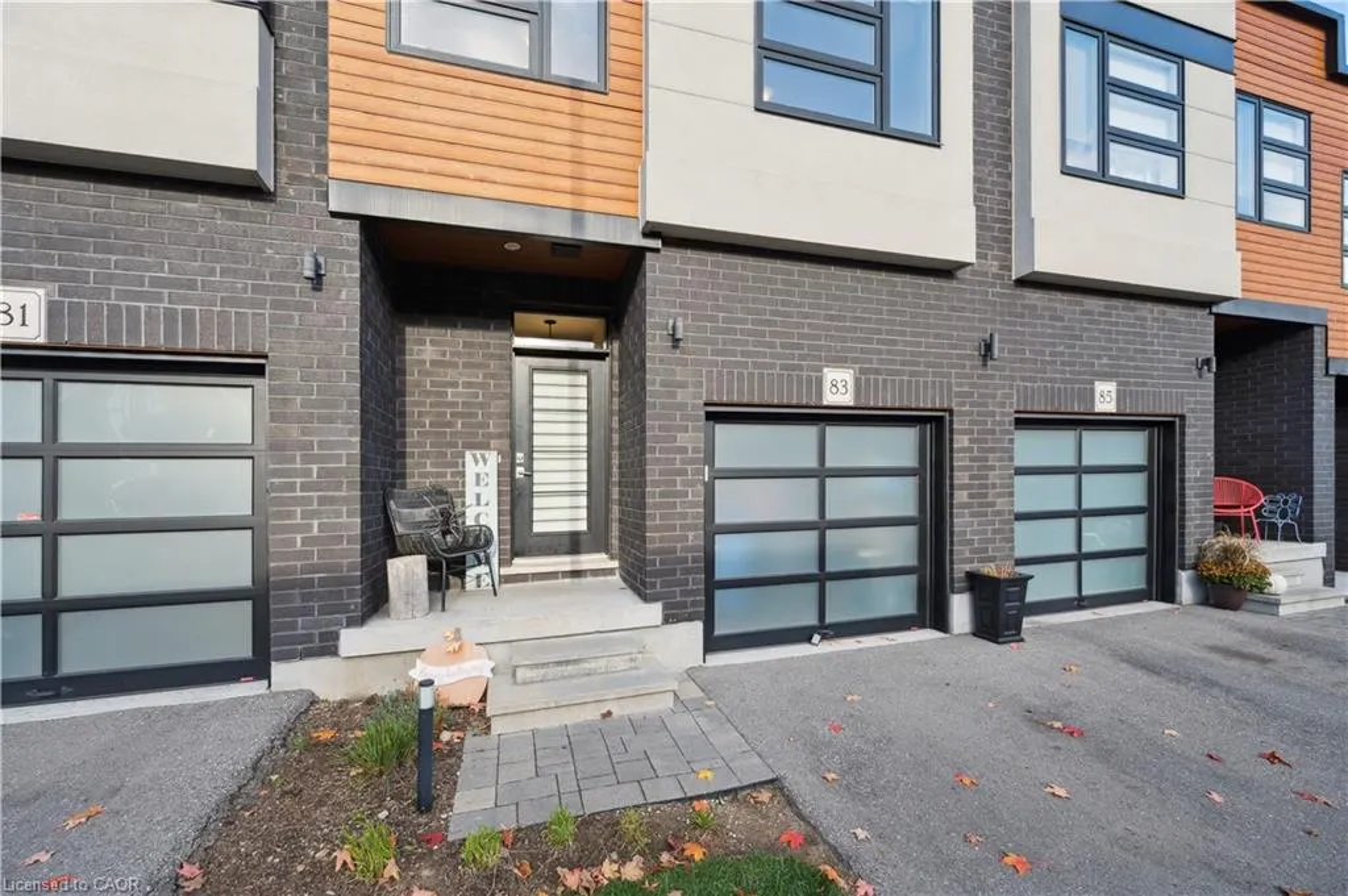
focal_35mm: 14
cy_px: 448
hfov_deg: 104.3
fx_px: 524
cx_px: 674
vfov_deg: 81.1
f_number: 8
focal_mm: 14
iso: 200
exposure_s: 1/160
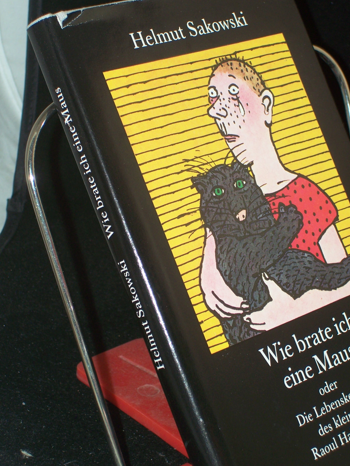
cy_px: 219
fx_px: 1537
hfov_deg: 13.0
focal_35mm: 114
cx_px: 176
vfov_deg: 17.3
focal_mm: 16.8
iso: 80
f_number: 4.6
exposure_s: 1/100
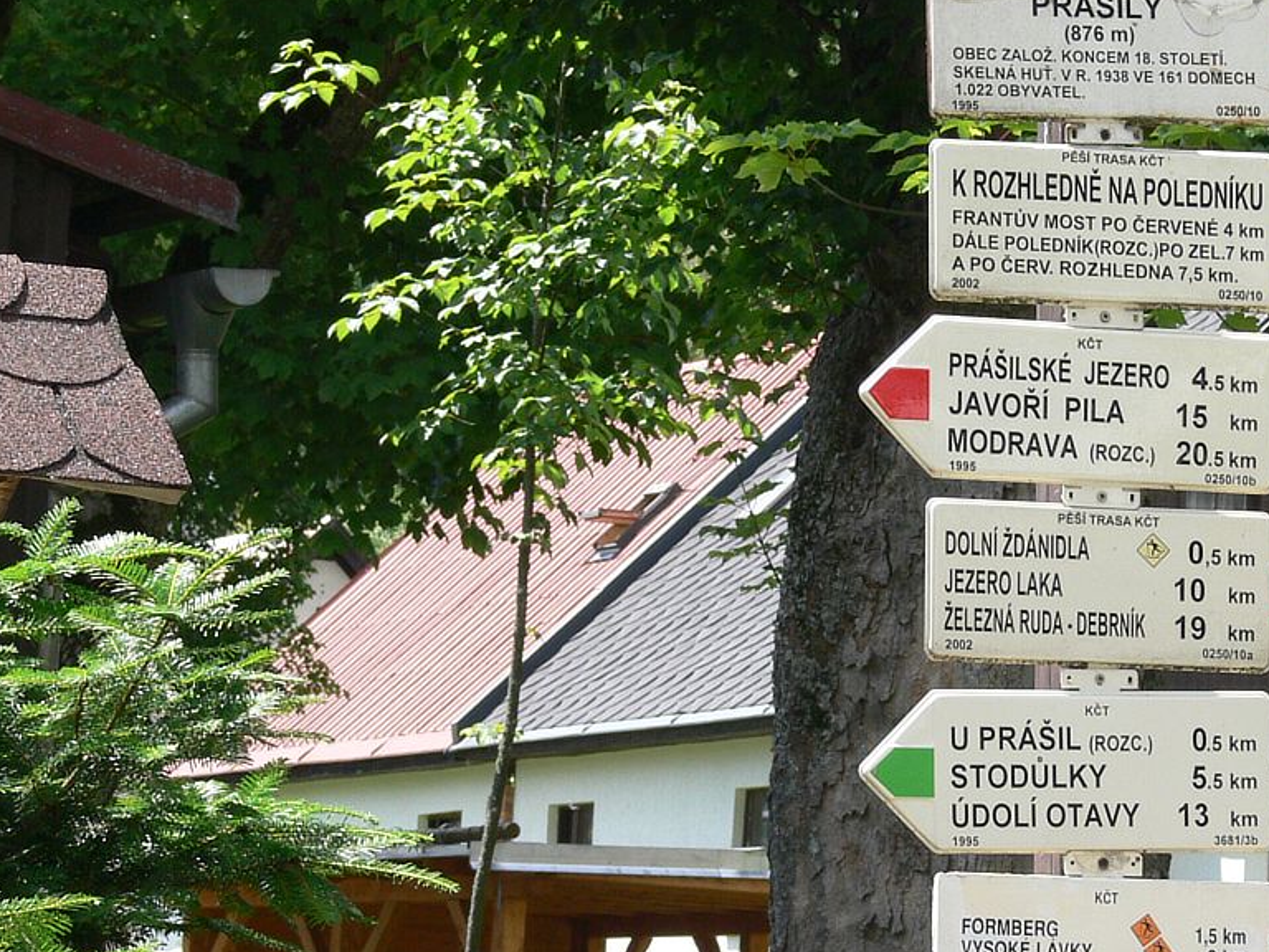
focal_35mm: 216
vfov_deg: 6.9
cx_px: 1048
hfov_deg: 9.1
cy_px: 483
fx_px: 7918
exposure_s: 1/200
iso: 100
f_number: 5.6
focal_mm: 26.9
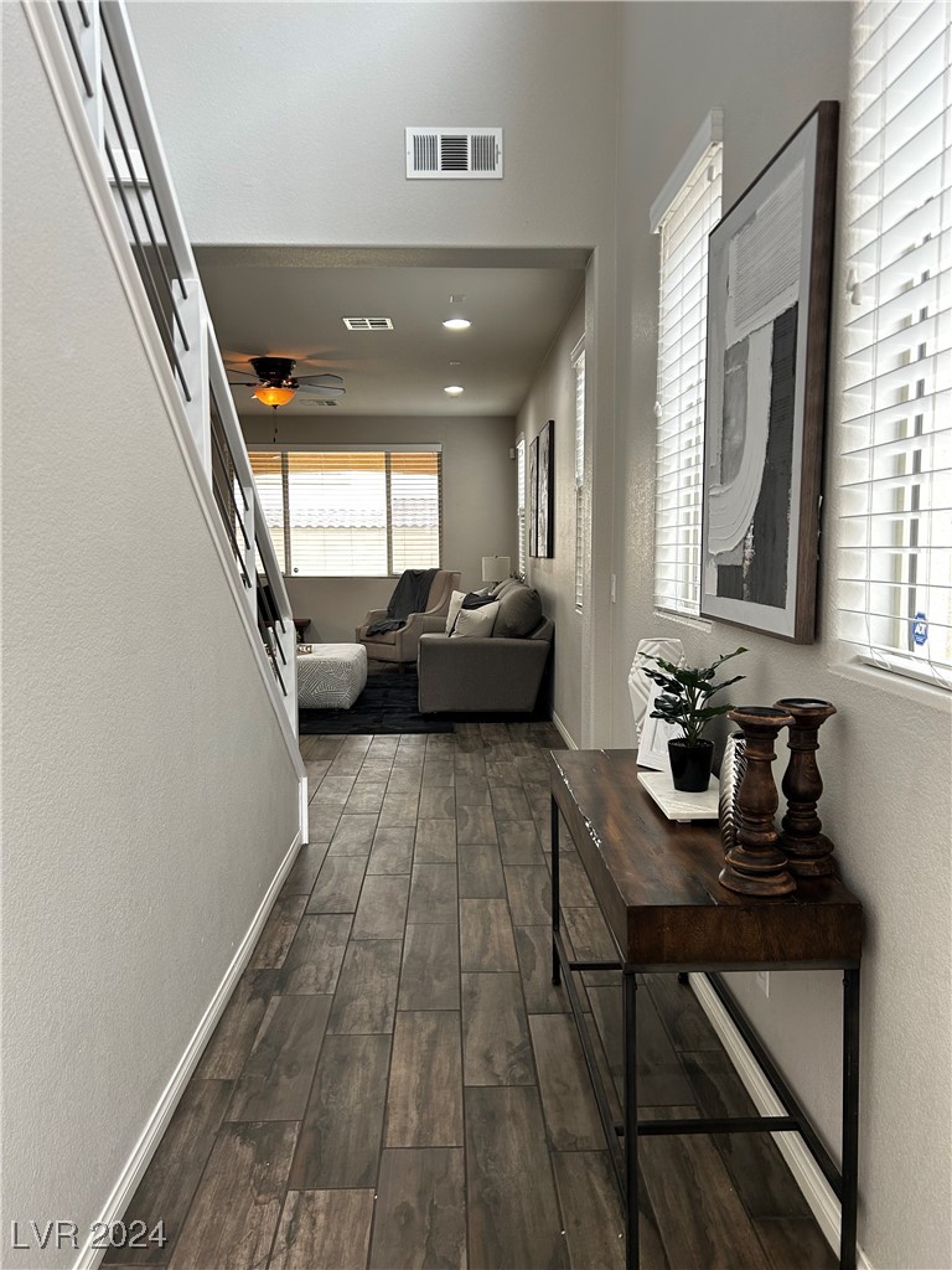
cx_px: 476
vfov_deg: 67.3
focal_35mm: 26
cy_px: 635
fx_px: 953
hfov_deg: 53.1
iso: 100
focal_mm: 5.7
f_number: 1.5
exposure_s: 1/60
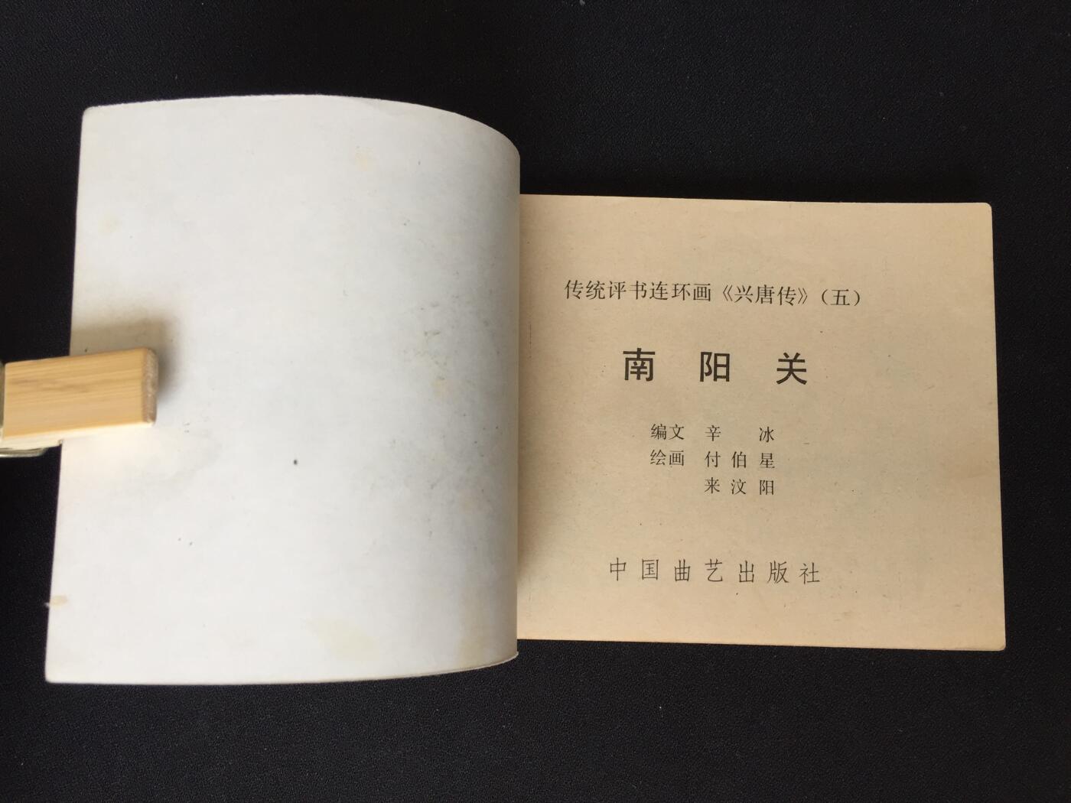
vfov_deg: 48.2
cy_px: 402
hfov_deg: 61.7
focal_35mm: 29
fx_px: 897
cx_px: 536
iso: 50
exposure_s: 1/100
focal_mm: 4.15
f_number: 2.2
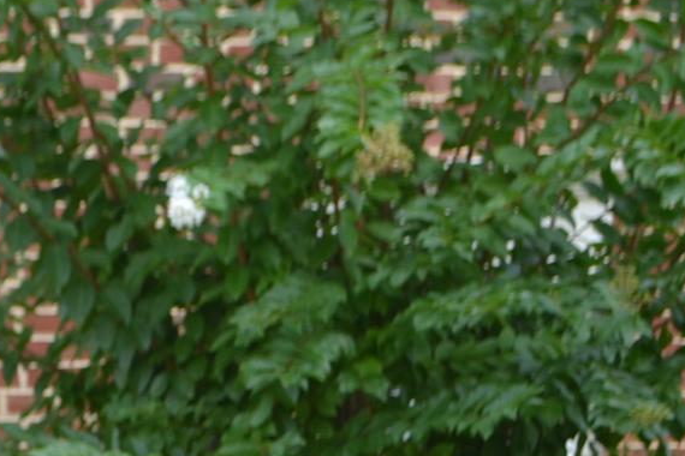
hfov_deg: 8.5
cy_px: 689
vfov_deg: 5.7
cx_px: -285
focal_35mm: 237
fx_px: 4509
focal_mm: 44
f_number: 5.6
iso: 110
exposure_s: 1/125
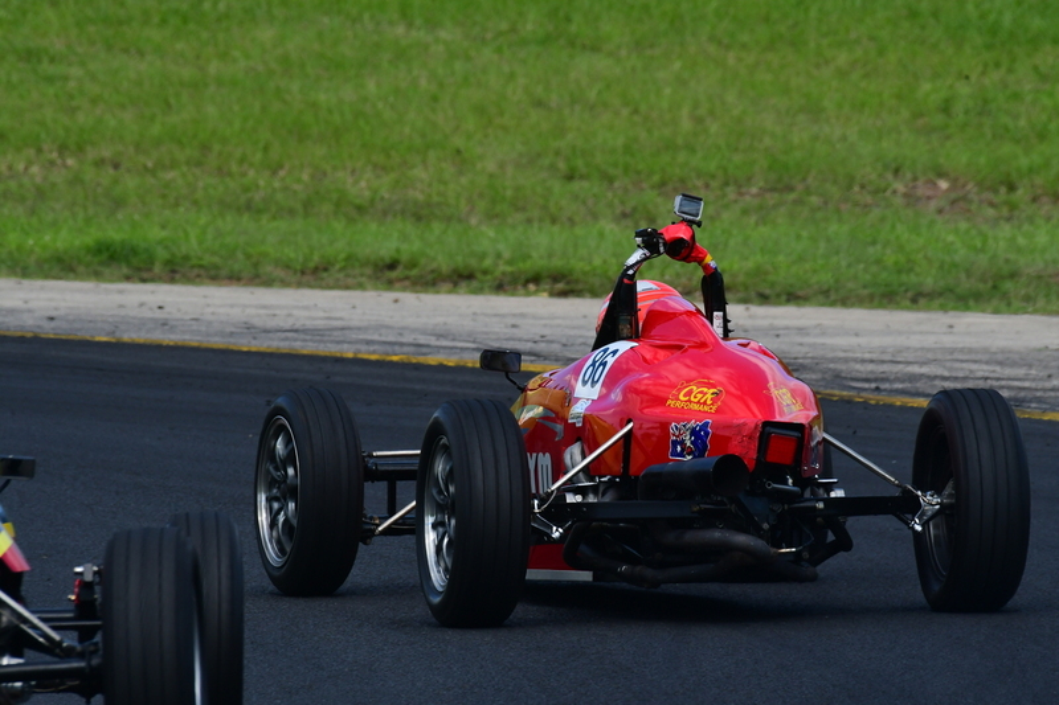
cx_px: 530
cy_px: 352
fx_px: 22057
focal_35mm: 750
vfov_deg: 1.8
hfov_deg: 2.8
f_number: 11
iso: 500
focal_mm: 500
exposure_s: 1/640
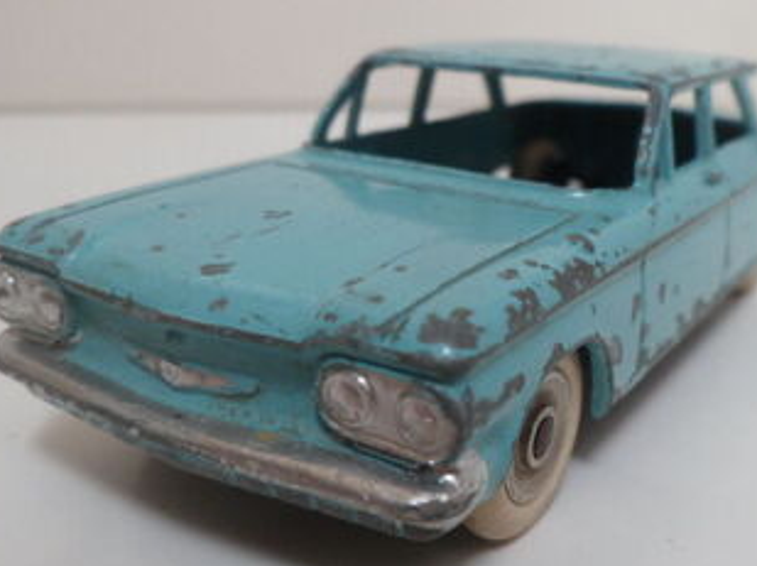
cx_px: 436
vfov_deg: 34.3
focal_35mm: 42
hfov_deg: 44.7
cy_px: 294
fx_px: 917
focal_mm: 4.9
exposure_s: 1/30
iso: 100
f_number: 3.3
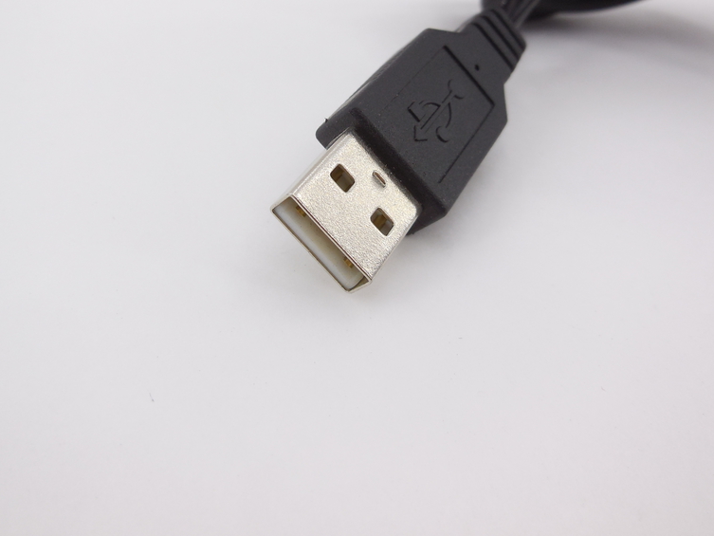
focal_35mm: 34
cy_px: 175
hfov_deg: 54.0
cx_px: 356
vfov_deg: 41.2
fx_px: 701
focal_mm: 4.5
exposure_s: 1/60
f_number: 3.1
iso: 125
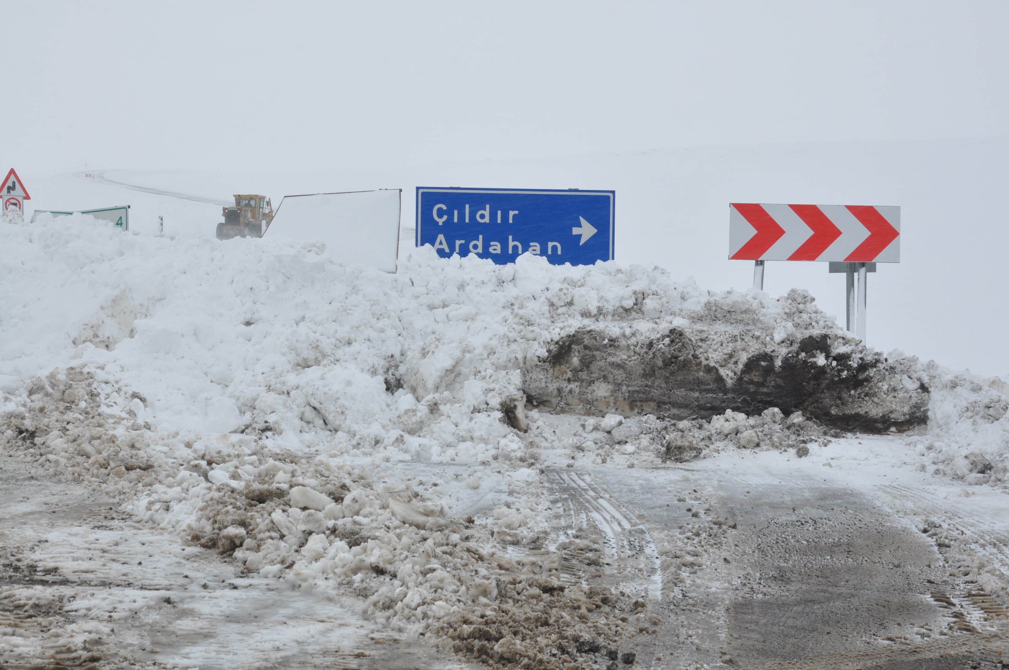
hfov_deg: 28.1
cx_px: 504
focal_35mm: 72
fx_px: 2016
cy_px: 335
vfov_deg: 18.9
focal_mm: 48
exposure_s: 1/200
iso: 200
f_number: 14
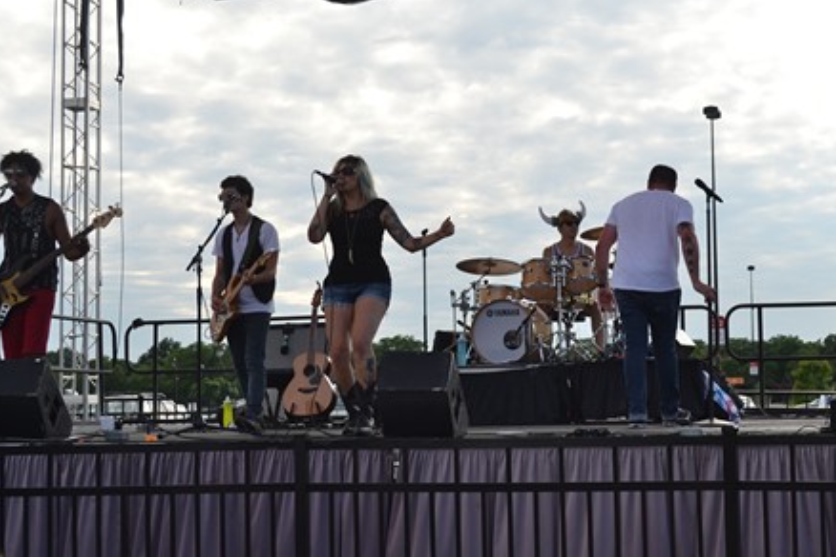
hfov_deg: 31.4
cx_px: 481
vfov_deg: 21.2
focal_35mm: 64
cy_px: 281
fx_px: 1486
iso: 110
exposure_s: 1/125
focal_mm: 34
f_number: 5.6
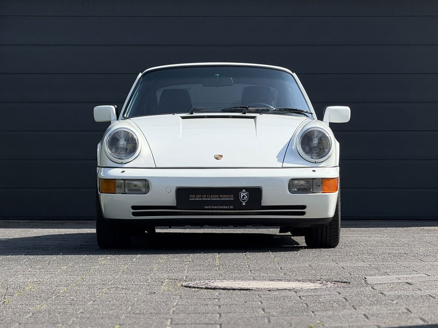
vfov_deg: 12.3
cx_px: 219
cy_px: 164
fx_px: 1518
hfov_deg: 16.4
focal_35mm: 120
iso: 50
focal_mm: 15.66
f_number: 2.8
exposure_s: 1/1650
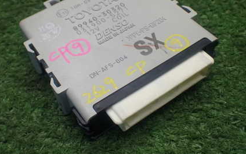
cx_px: 107
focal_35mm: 45
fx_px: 302
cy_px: 56
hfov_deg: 44.3
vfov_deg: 28.5
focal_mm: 5.4
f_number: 2.3
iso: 250
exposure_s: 1/125
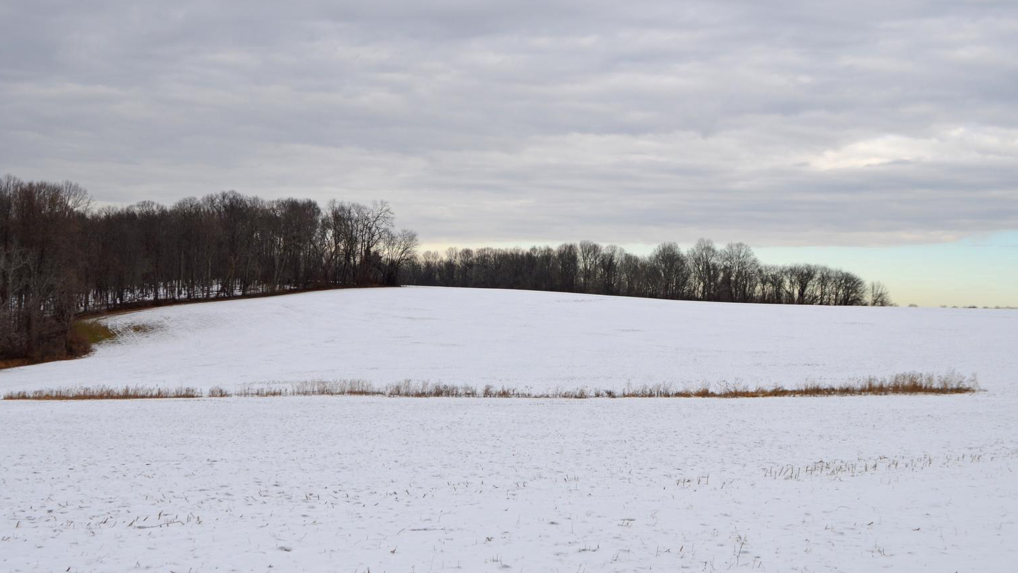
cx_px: 473
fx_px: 1026
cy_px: 323
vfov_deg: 31.2
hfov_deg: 52.7
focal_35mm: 38
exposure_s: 1/250
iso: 100
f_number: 8
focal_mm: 18
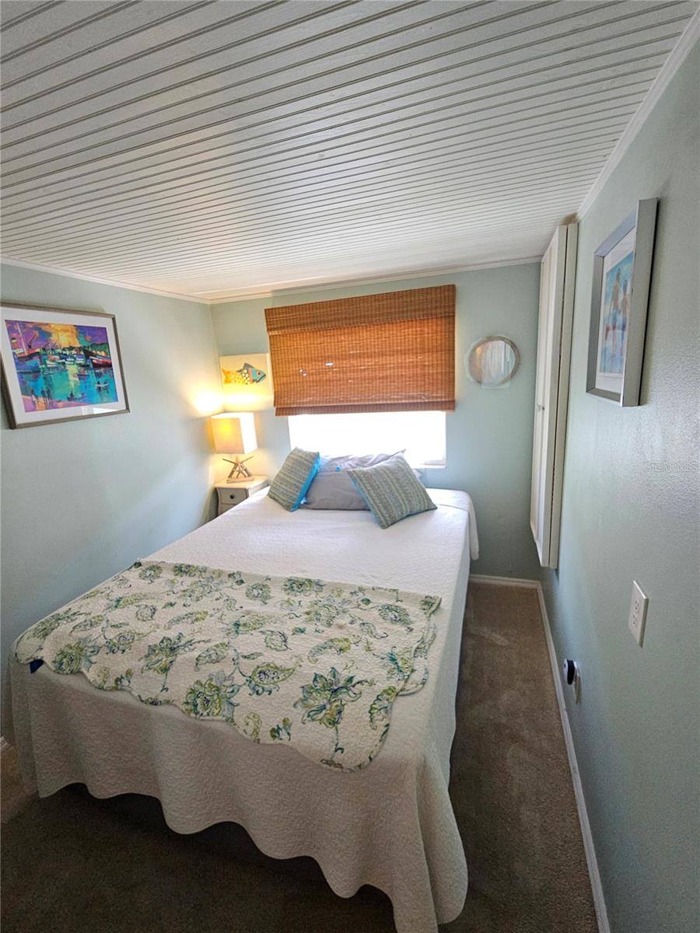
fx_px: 351
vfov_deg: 106.2
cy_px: 466
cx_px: 350
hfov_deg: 89.9
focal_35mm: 13
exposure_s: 1/60.2
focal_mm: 2.2
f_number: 2.2
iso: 320
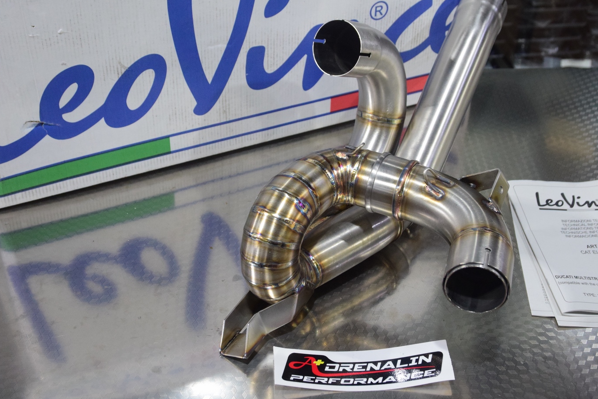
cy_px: 188
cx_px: 305
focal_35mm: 60
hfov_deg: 33.4
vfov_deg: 22.6
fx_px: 997
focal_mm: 34
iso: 2000
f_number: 5.6
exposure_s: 1/25
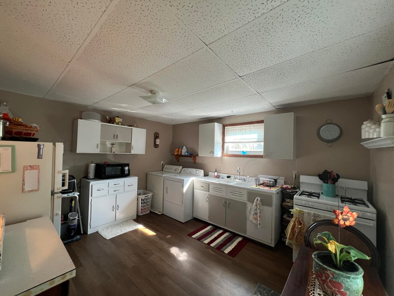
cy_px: 148
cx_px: 197
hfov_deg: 106.2
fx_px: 148
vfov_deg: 89.9
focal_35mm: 13
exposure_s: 1/99
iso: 200
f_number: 1.8
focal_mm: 1.57
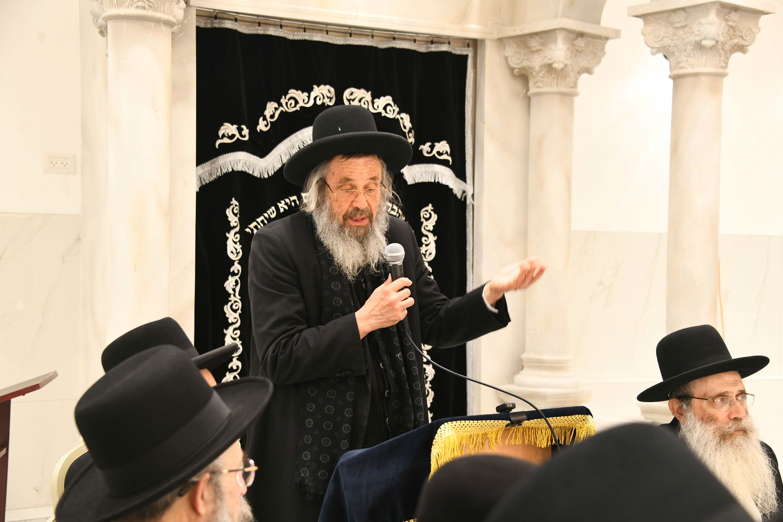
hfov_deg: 34.5
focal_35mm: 58
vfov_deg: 23.4
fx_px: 1261
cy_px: 261
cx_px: 392
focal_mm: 58
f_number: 5.6
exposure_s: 1/100
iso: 1250
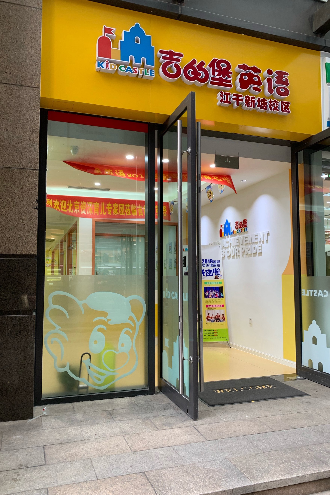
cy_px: 253
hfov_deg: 46.4
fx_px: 385
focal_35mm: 28
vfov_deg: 65.5
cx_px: 162
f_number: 1.8
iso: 50
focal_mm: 4.25
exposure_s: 1/50
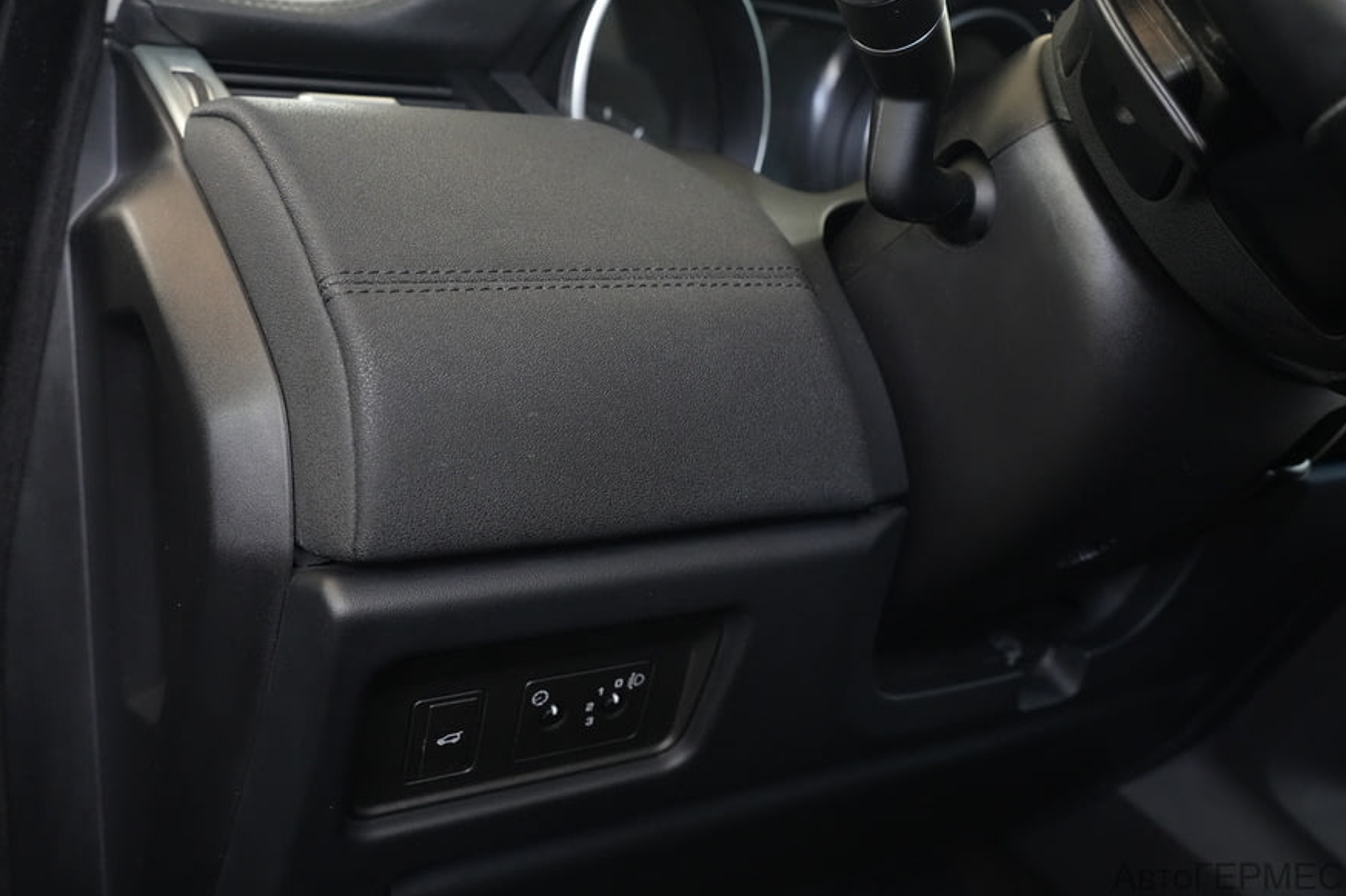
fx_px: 1271
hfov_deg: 55.8
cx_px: 665
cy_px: 445
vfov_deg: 38.9
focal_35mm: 34
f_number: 6.3
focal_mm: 33
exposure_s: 1/200
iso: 6400
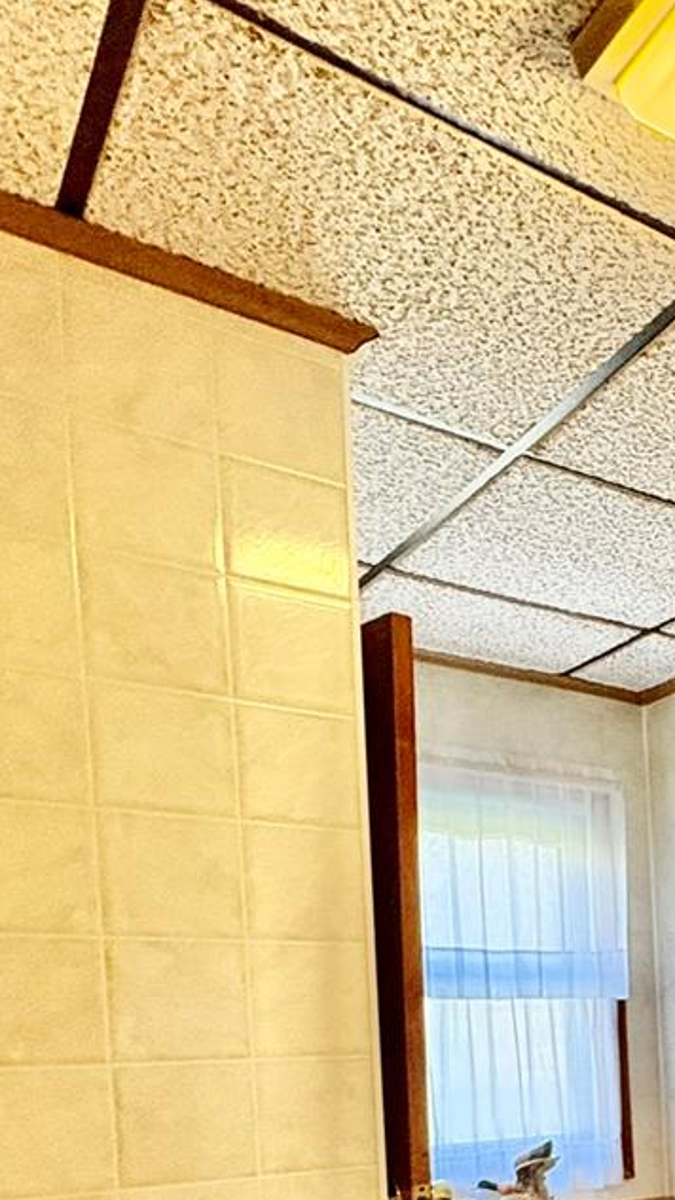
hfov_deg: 26.2
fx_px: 1177
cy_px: 1088
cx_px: 925
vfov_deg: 48.2
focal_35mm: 37
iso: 500
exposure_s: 1/60
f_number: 2.2
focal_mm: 2.22
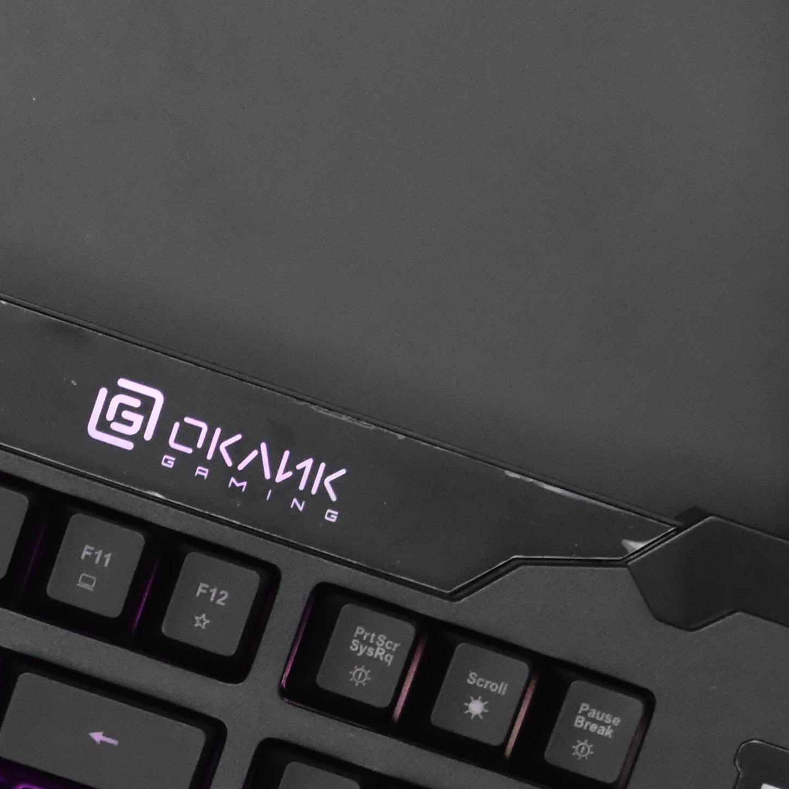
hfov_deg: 13.9
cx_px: -207
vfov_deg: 14.2
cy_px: 784
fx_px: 3114
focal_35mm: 121
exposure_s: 1/60
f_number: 5
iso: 2200
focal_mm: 23
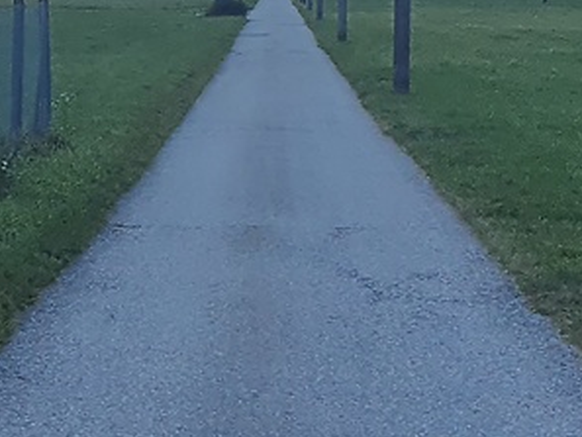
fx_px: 2119
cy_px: 24
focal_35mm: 126
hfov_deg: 15.3
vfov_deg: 11.7
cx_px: -43
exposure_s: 1/676
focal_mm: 4.32
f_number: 2.4
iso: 50
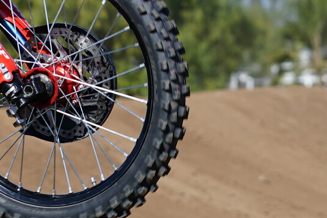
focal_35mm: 354
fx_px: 3214
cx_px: -302
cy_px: -5
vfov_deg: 3.9
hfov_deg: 5.7
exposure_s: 1/2000
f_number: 4
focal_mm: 79
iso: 160
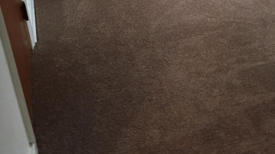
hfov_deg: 43.7
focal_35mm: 47
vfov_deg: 23.6
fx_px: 343
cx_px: 152
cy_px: -22
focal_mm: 4.15
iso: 250
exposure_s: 1/15
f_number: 2.2
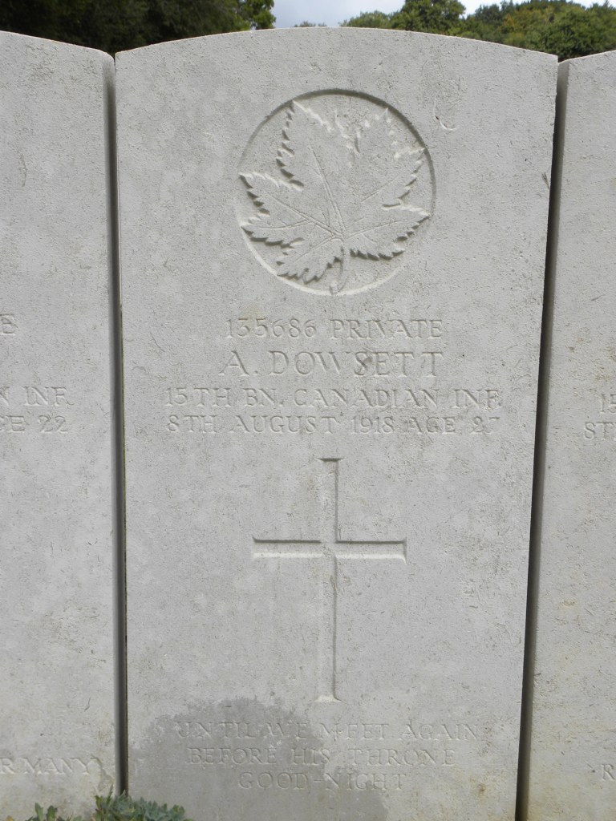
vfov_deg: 36.8
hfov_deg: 28.0
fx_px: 1234
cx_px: 308
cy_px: 410
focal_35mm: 52
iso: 64
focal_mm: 9.2
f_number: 5.6
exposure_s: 1/284
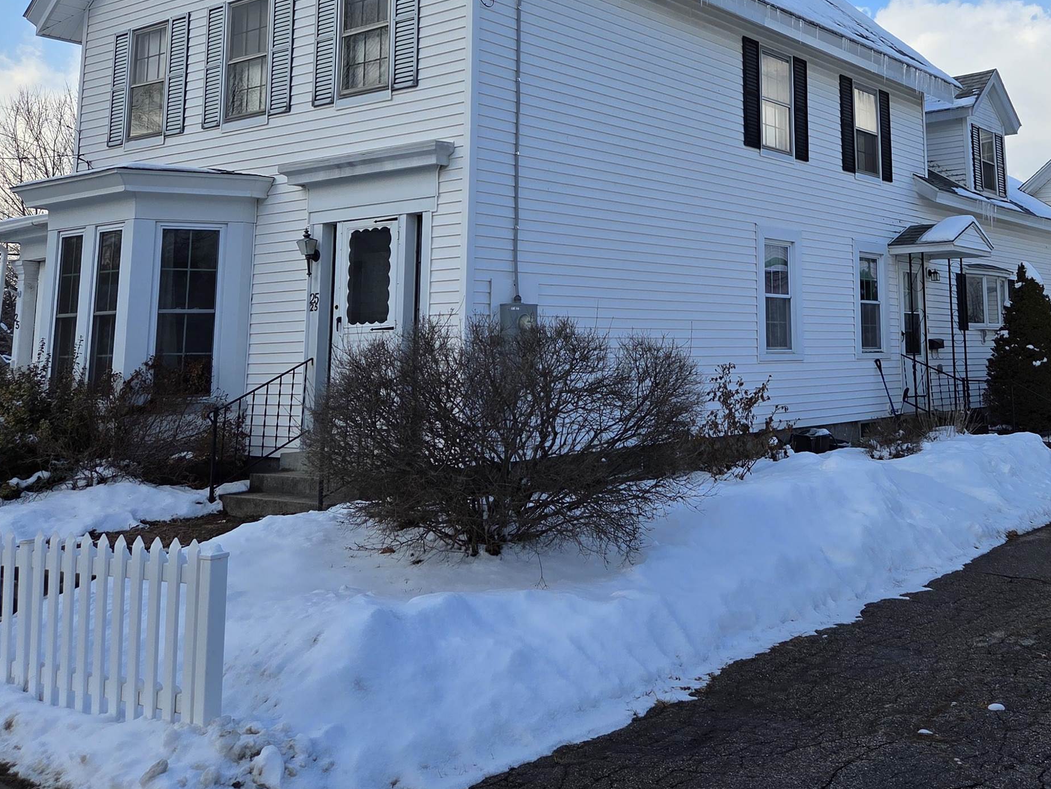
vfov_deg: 36.6
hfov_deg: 47.9
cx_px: 729
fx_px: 1154
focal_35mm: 38
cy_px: 175
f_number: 1.8
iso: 80
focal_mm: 5.4
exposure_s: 1/3455
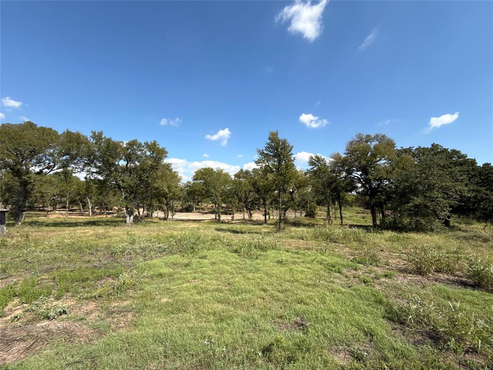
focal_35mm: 14
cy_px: 185
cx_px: 246
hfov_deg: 102.1
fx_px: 199
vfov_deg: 85.7
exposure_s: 1/1745
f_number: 2.2
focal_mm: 2.22
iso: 50
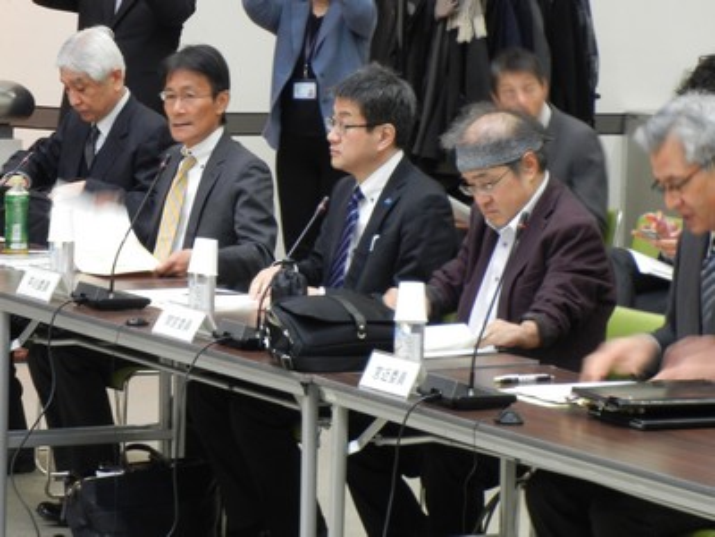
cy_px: 268
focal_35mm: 133
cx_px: 358
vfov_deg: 11.1
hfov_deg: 14.8
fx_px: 2747
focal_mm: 24
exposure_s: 1/5.3
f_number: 4.6
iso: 400
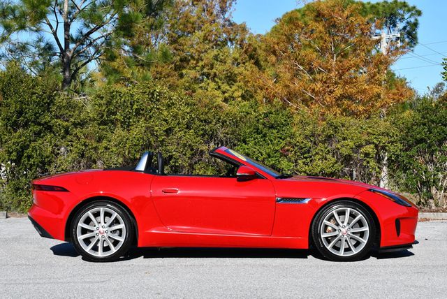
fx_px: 1044
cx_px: 224
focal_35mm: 84
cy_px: 150
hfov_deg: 24.2
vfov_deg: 16.3
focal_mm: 42
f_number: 8
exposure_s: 1/250
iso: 100
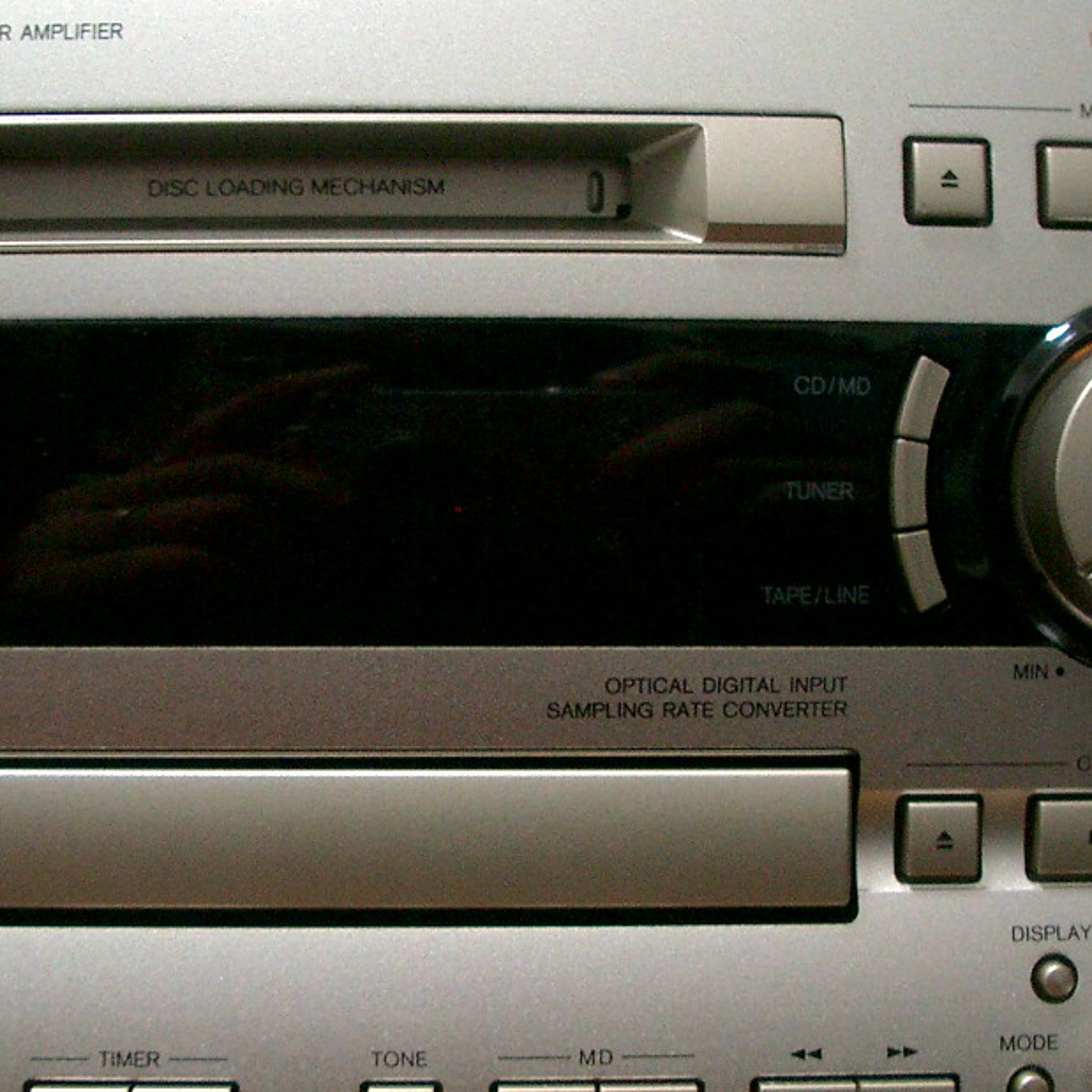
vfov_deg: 26.8
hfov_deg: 26.8
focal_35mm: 64
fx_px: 2284
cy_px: 639
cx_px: 448
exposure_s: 1/8
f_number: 2.6
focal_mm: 5.8
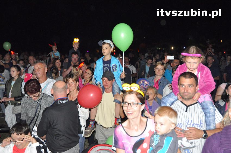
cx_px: 116
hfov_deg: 53.2
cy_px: 76
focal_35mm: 36
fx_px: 231
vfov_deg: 36.8
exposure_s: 1/60
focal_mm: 24
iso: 3200
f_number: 5.6
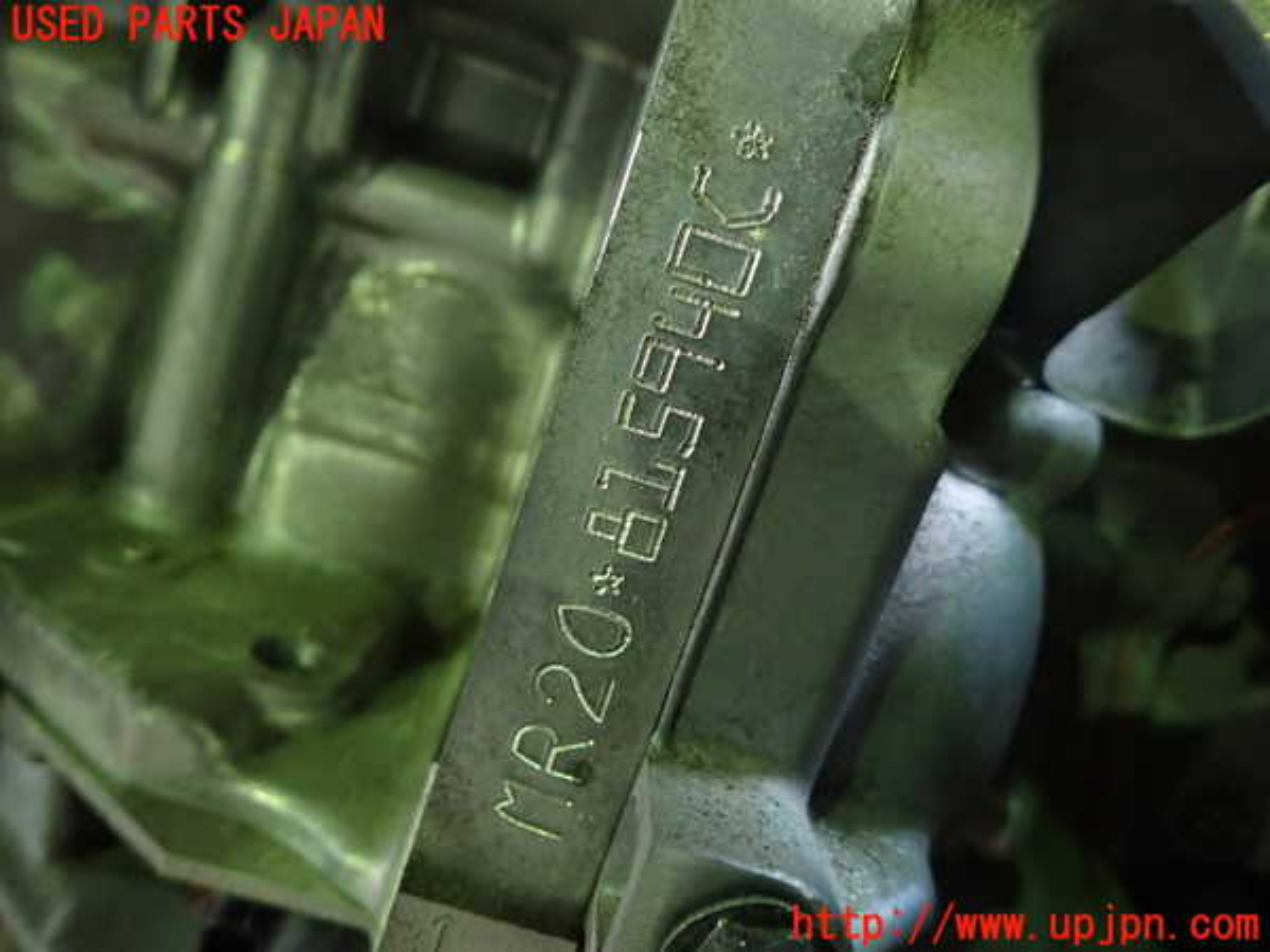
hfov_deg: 69.4
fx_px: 917
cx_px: 635
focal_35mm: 25
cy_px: 476
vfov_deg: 54.9
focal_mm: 4.5
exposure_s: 1/20
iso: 800
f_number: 2
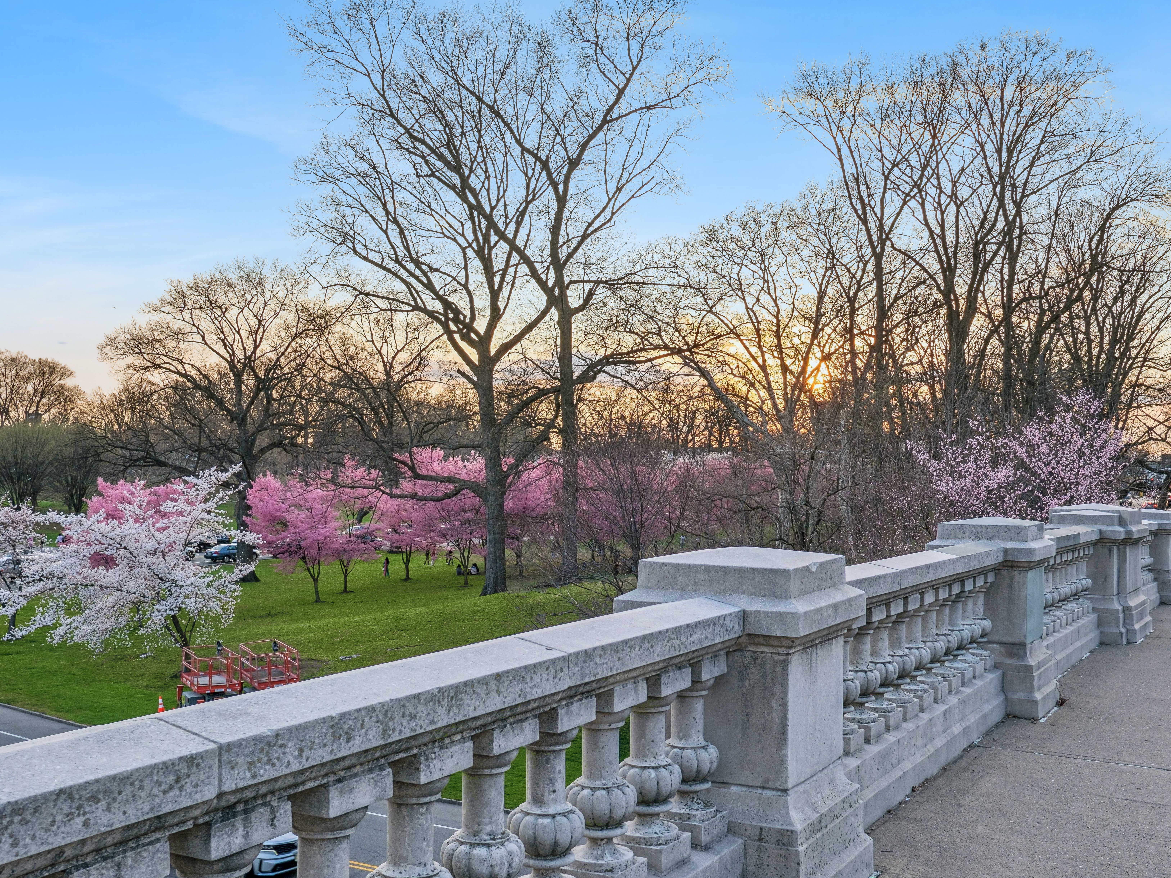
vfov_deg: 36.0
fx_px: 1353
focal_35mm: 40
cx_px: 629
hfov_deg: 46.8
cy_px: 454
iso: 250
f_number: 8
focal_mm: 23
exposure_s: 1/125
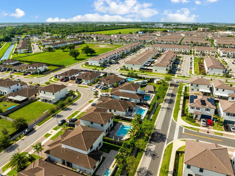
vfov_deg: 54.8
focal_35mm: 25
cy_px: 88
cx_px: 117
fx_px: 170
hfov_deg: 69.4
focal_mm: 12.29
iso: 100
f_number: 11
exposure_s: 1/200
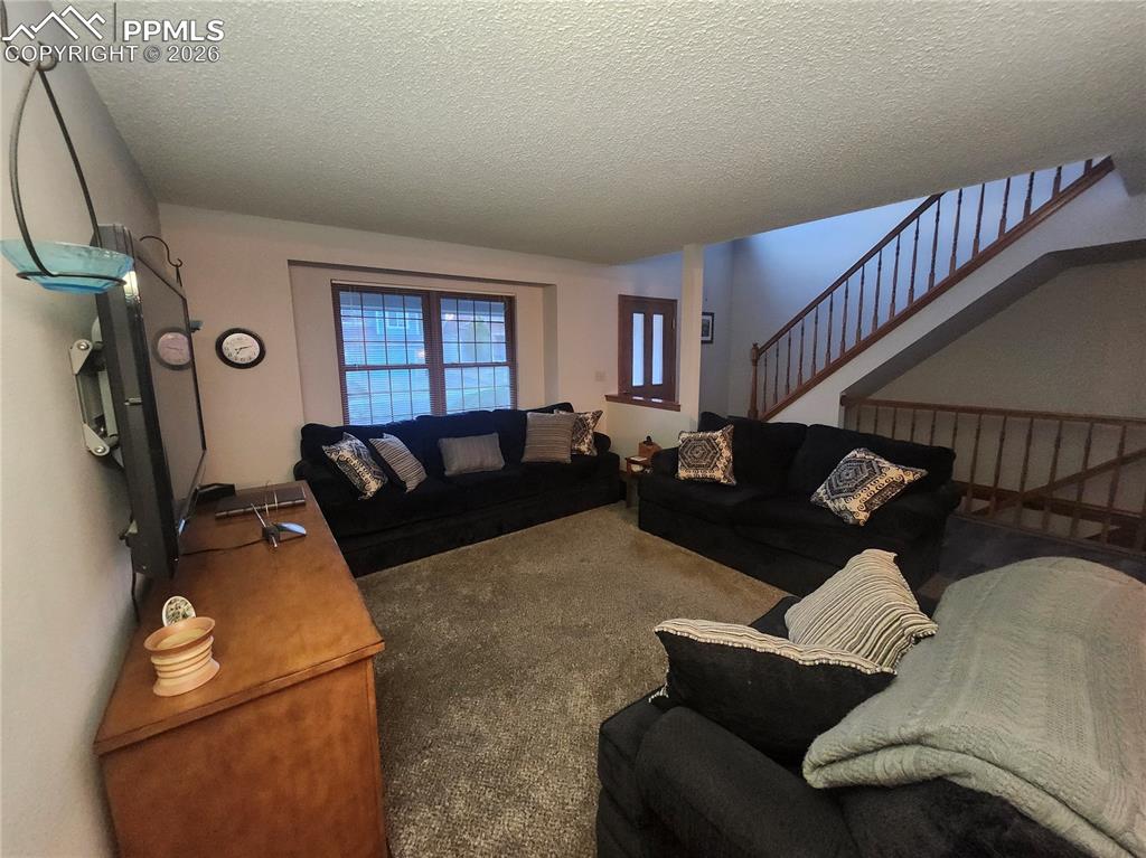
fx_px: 430
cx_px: 573
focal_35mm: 13
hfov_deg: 106.2
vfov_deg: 89.9
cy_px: 429
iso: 1000
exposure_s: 1/24
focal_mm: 1.74
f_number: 2.2
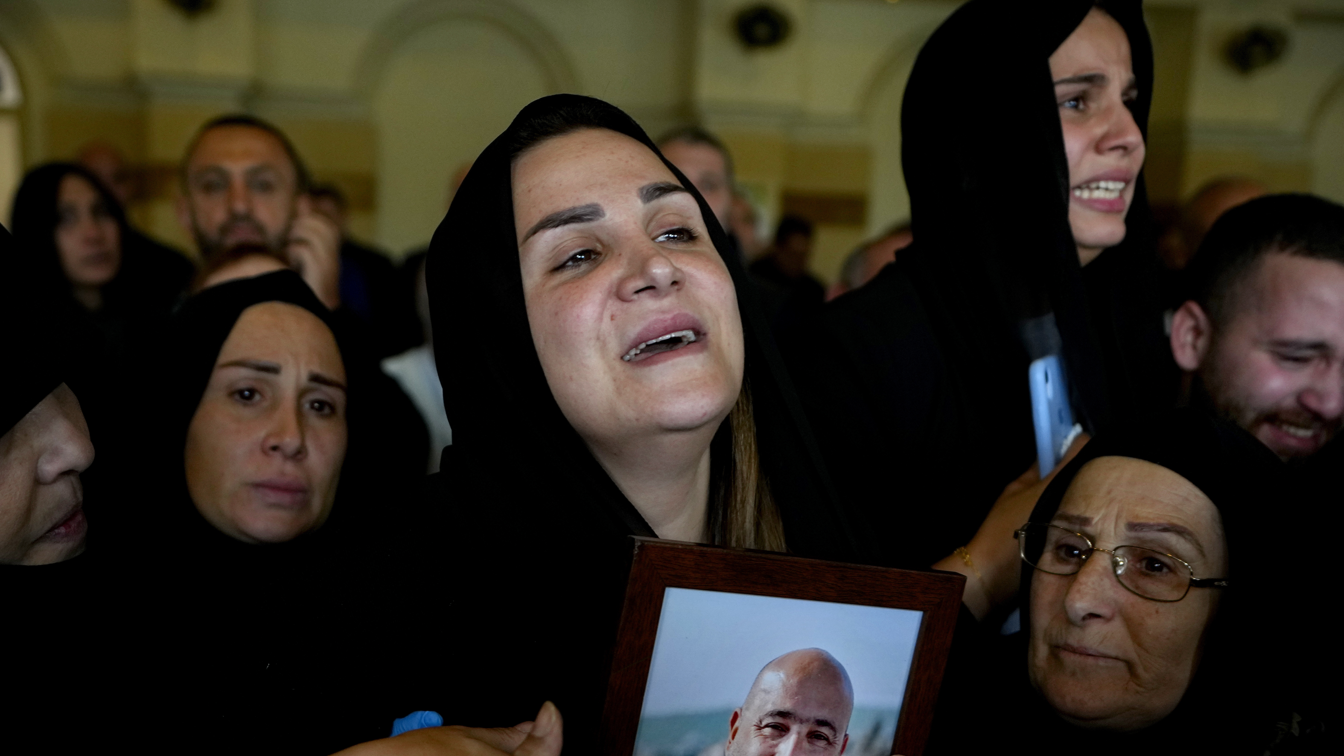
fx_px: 1461
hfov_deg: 49.4
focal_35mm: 41
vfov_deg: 28.7
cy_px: 531
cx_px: 659
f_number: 2.8
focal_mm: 32
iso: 1000
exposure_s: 1/500
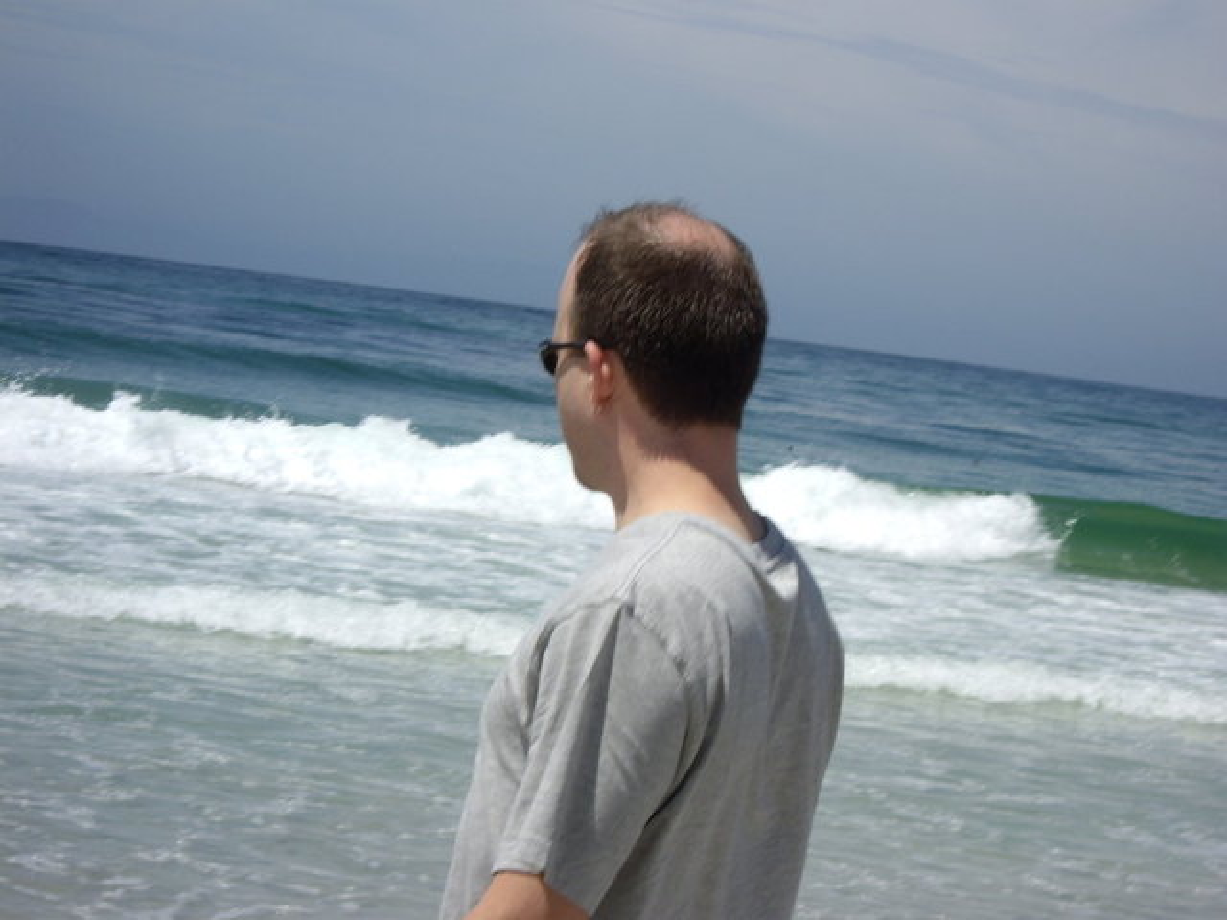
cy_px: 460
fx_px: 4041
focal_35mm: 114
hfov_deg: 17.3
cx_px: 614
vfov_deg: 13.0
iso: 50
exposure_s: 1/200
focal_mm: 18.6
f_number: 8.3
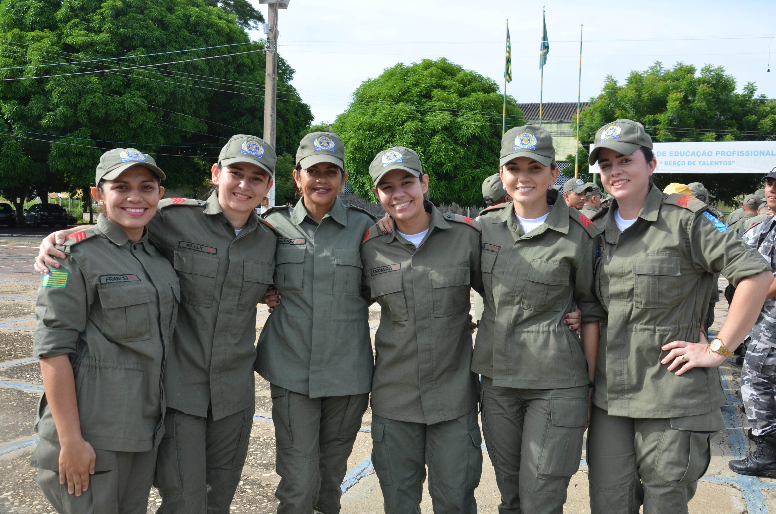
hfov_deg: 57.3
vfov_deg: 39.8
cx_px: 388
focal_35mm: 33
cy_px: 257
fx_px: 710
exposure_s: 1/250
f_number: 8
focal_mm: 22
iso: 200
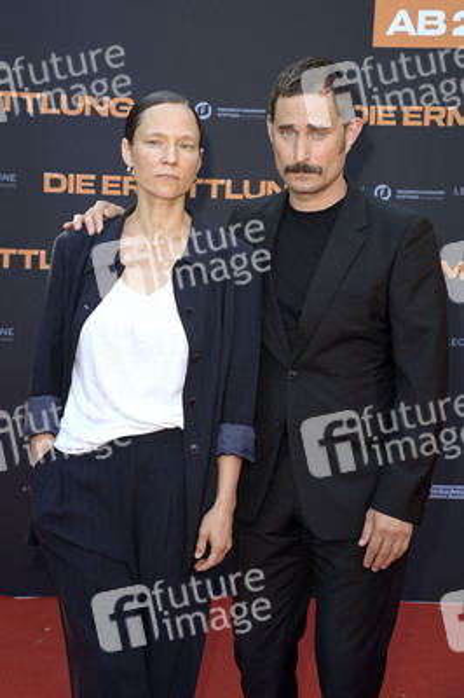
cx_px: 232
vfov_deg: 27.0
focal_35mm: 75
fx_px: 1452
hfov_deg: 18.2
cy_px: 349
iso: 640
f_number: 8
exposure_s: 1/160
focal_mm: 75
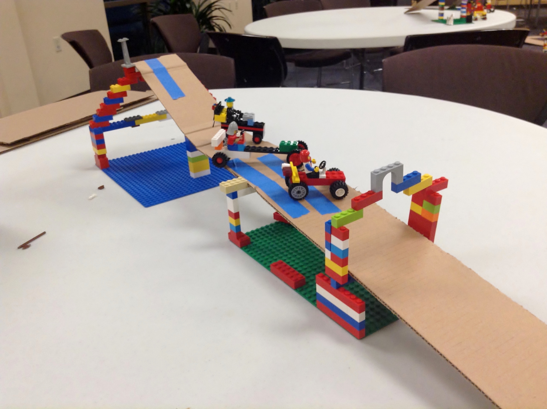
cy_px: 204
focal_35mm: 33
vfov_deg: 42.8
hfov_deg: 55.4
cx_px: 274
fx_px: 521
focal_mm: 3.3
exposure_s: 1/24
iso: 64
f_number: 2.4
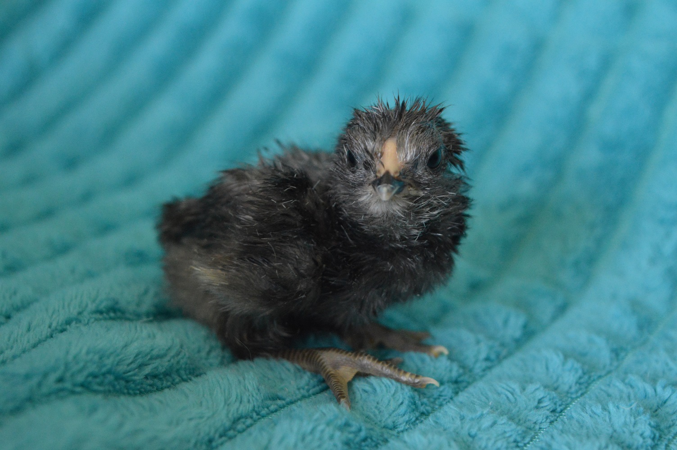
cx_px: 338
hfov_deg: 28.1
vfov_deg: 18.9
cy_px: 225
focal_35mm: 72
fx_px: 1353
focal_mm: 48
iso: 3200
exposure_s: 1/100
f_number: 5.3
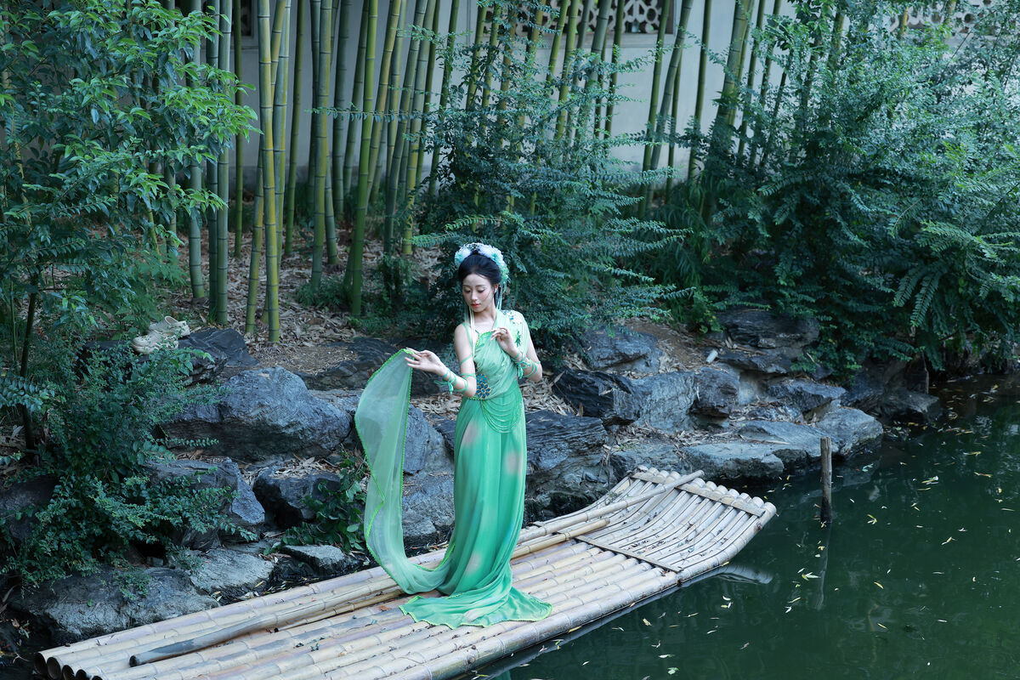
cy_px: 340
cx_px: 510
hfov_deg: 28.8
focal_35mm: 70
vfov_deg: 19.5
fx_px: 1983
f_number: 2.8
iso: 500
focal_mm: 70
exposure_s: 1/125
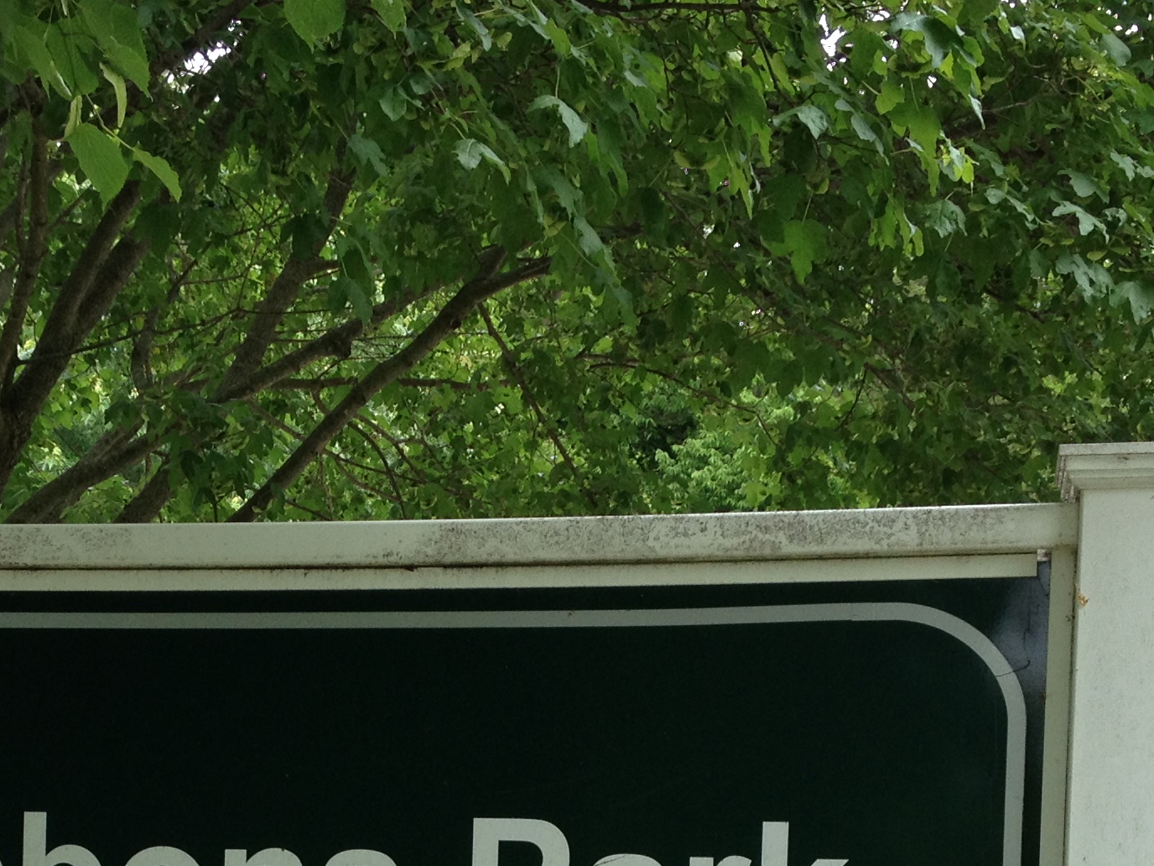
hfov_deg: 23.5
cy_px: 997
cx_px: 423
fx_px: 2767
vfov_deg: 17.1
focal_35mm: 83
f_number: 2.4
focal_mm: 4.28
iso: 50
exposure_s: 1/218
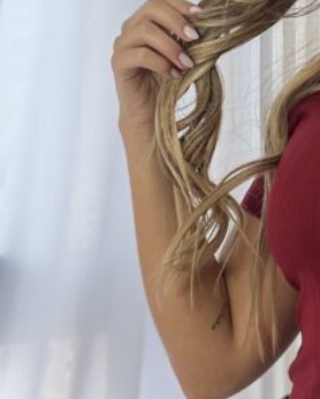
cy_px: 197
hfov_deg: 6.5
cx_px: 418
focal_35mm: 236
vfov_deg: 8.2
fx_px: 2791
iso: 125
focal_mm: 9
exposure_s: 1/120
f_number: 2.8
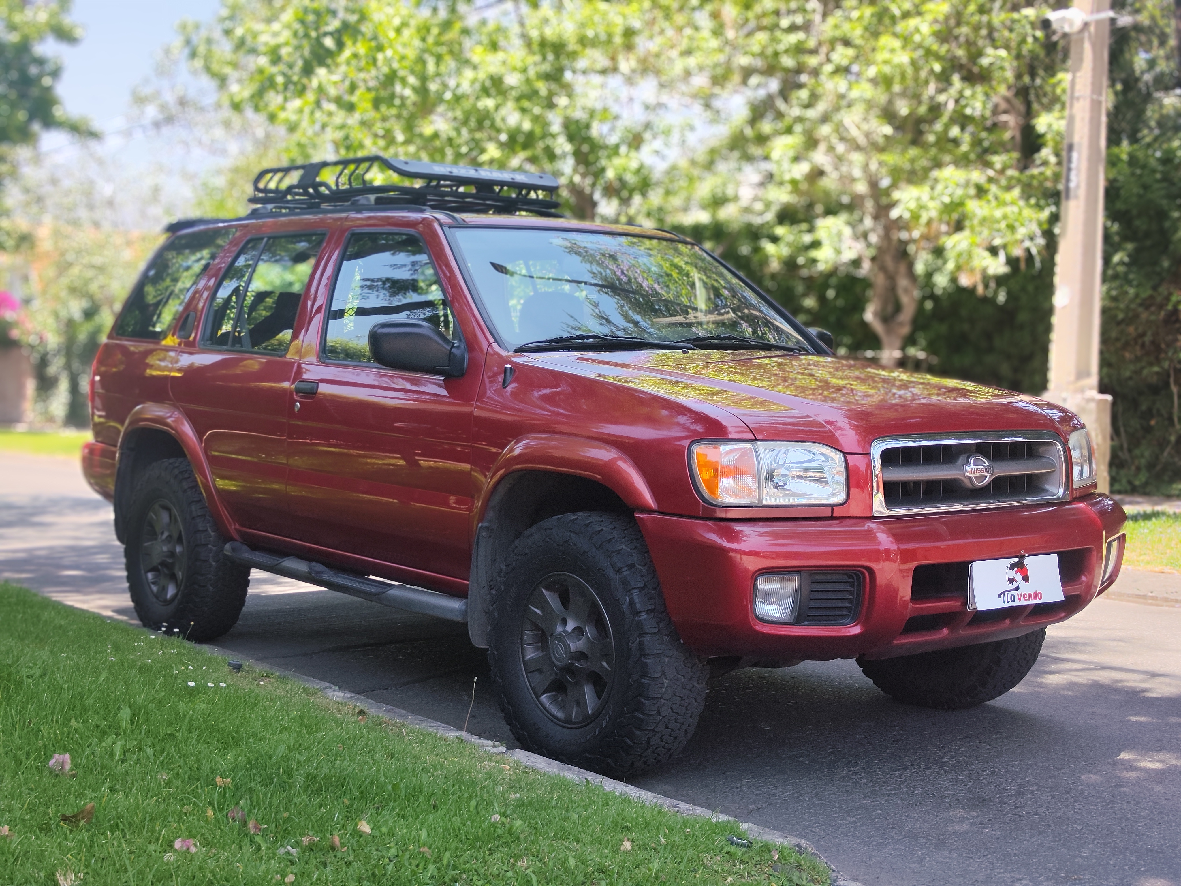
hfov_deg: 73.9
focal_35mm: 23
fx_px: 785
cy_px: 443
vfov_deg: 58.9
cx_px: 590
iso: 50
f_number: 1.69
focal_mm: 7.01
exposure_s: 1/349
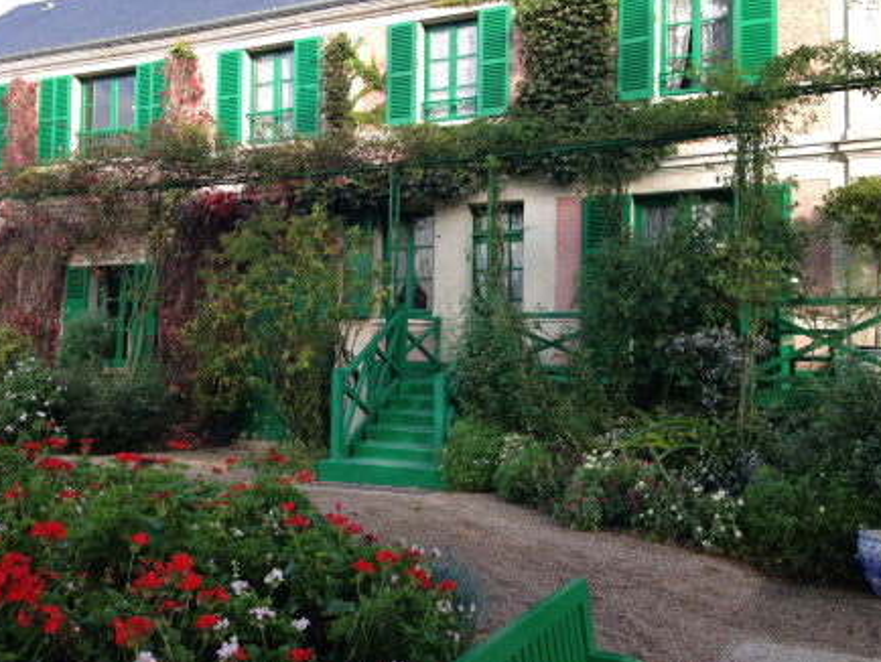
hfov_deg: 48.9
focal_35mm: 38
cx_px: 412
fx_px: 968
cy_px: 293
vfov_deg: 37.7
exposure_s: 1/204
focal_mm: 4.12
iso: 50
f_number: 2.4
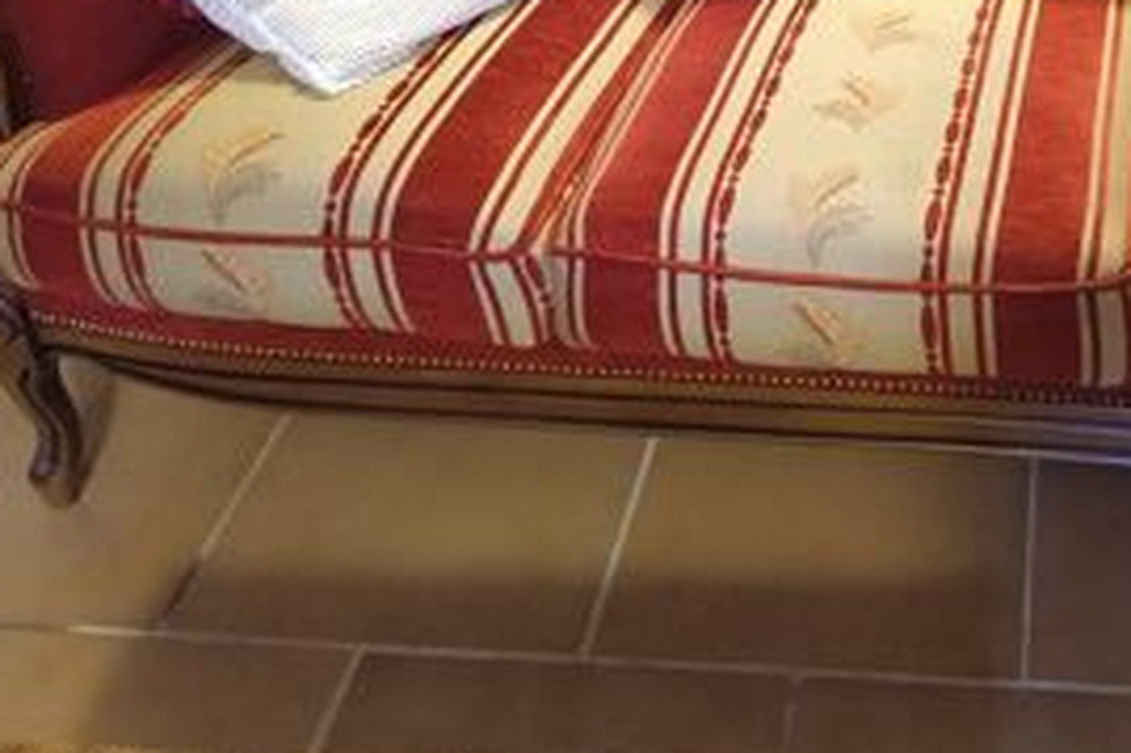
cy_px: 21
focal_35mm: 52
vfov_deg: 24.9
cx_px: 942
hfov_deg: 36.6
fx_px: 1633
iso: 2020
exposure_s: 1/14.3
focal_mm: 3.43
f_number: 2.2
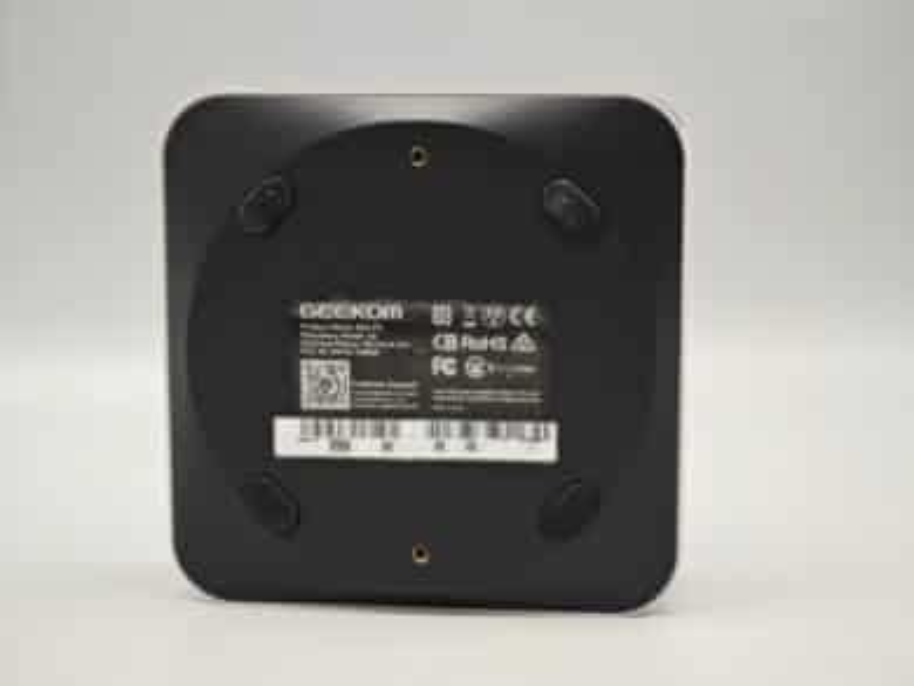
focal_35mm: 75
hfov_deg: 26.0
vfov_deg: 19.7
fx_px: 1982
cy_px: 343
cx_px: 457
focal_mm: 12.28
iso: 64
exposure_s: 1/100
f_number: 1.8
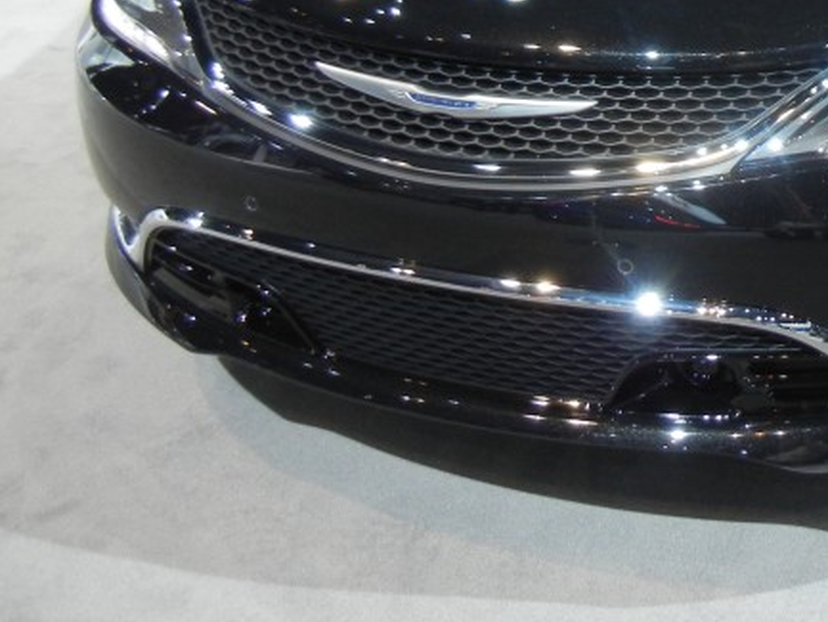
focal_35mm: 71
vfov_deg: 19.7
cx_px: 899
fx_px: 1699
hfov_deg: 25.5
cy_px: -82
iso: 324
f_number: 3.5
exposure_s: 1/54.1
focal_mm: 5.4
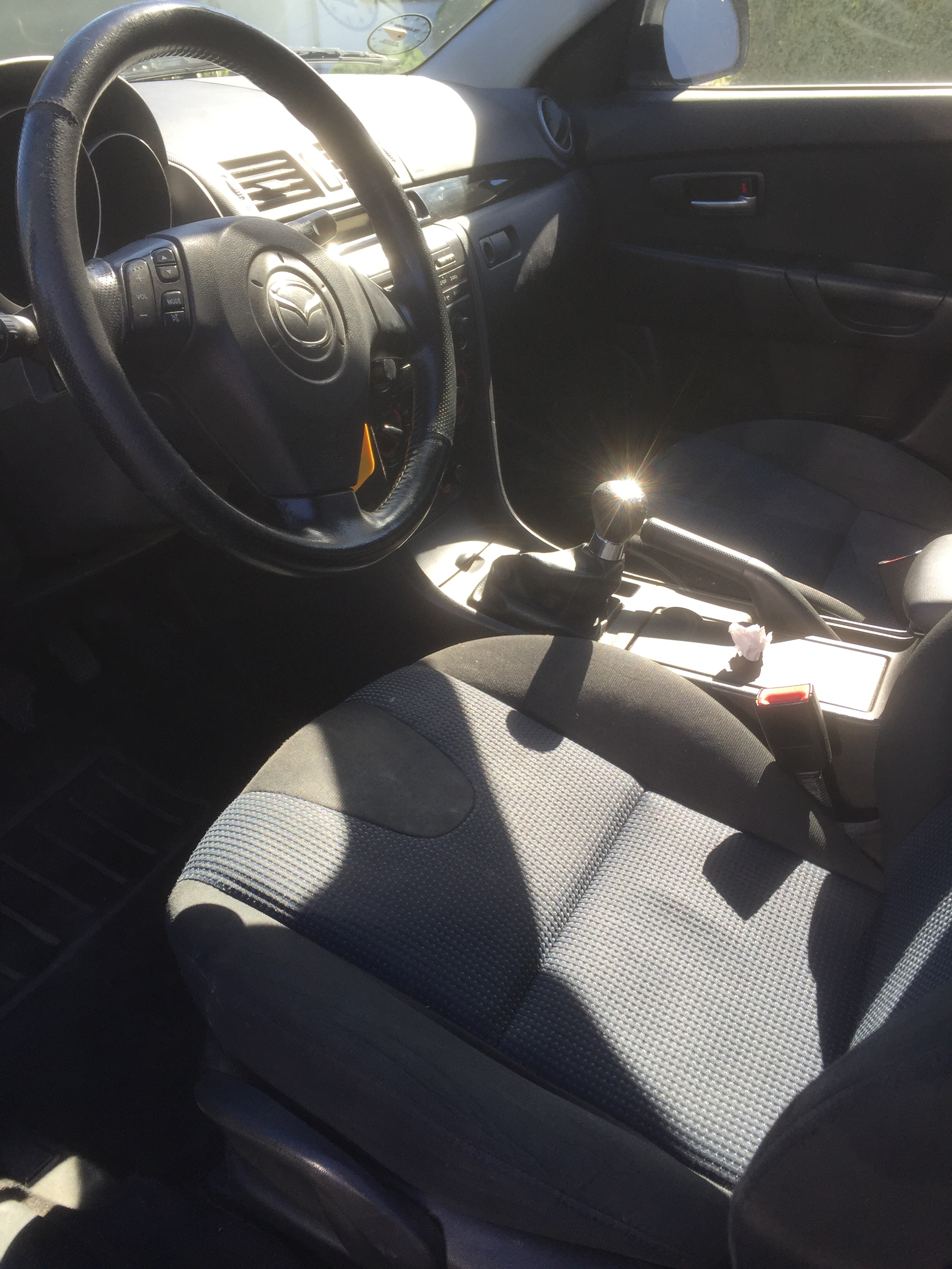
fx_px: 1063
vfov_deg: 61.7
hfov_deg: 48.2
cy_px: 634
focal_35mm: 29
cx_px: 476
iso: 32
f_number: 2.2
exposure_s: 1/241
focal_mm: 4.15
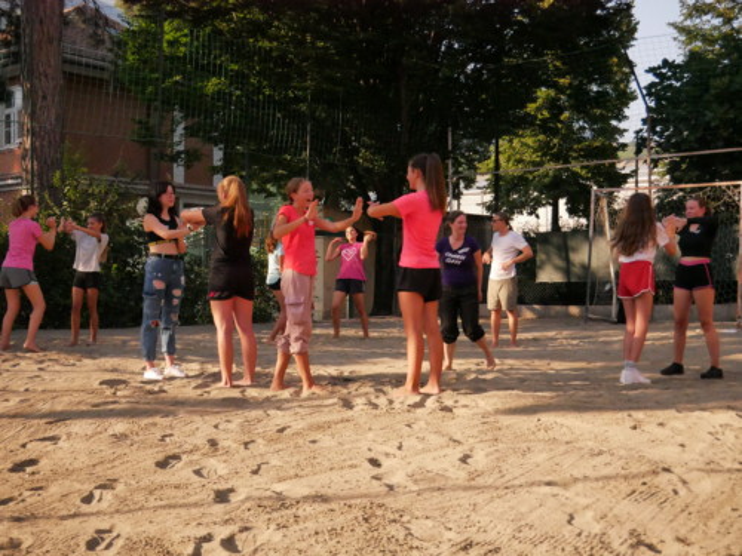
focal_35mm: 44
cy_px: 278
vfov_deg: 32.9
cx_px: 371
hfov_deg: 42.9
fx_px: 943
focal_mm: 22
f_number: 4.2
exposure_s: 1/6400
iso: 3200
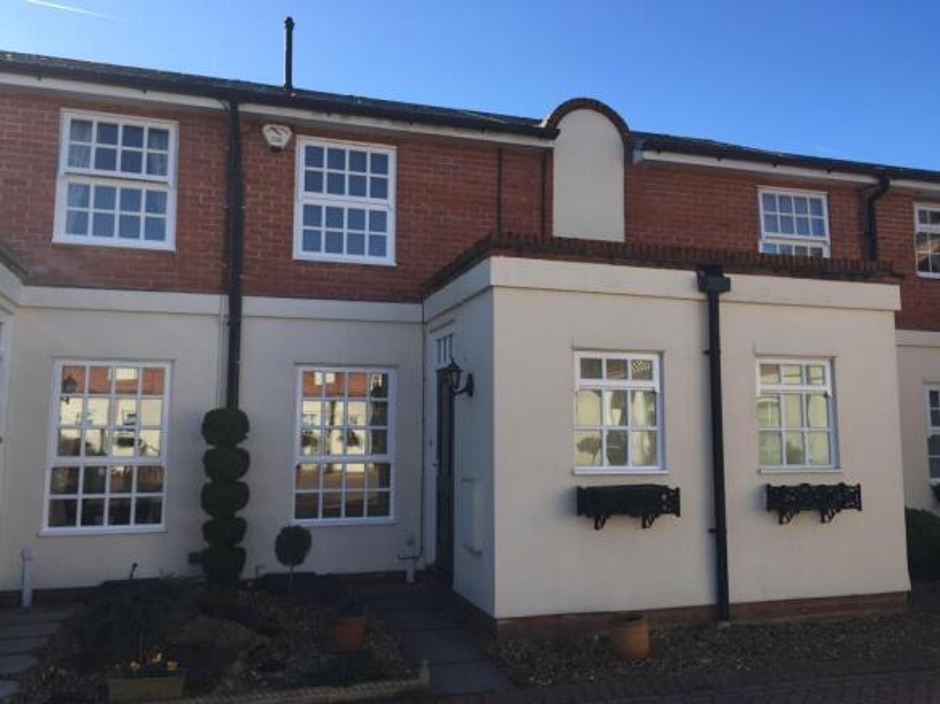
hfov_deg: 61.7
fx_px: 787
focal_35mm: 29
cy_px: 352
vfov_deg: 48.2
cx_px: 470
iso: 32
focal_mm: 4.15
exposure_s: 1/898
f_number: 2.2
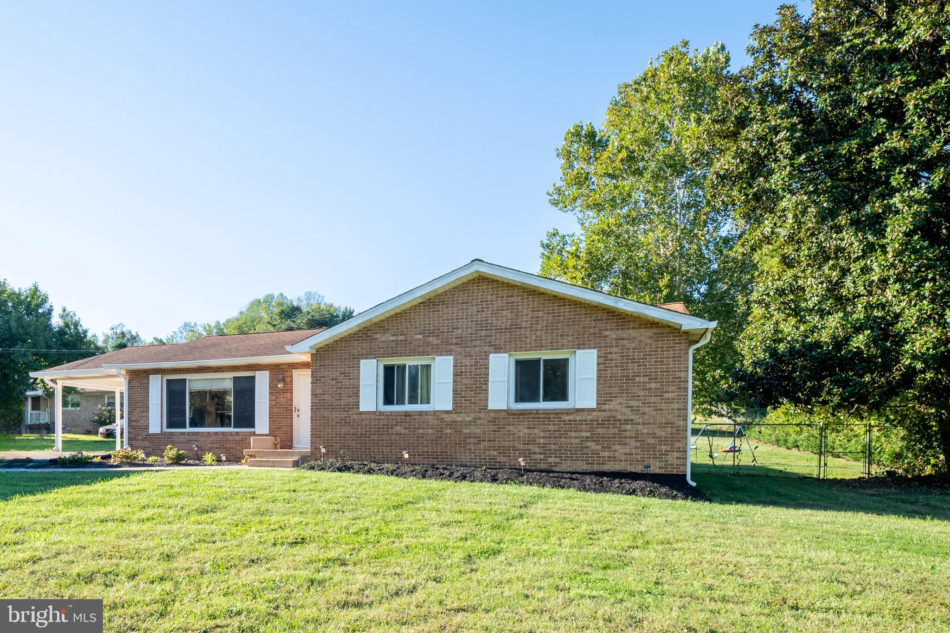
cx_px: 475
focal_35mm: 19
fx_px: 501
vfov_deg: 64.5
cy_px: 316
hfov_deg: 86.9
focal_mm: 19
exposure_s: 1/200
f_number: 16
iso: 200
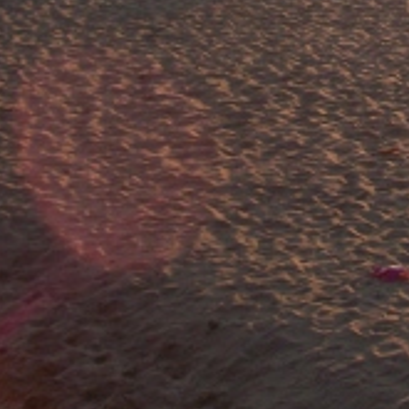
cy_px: -94
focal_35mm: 137
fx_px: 1831
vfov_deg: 12.4
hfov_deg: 12.4
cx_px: 503
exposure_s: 1/100
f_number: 8.8
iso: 80
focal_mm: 5.7
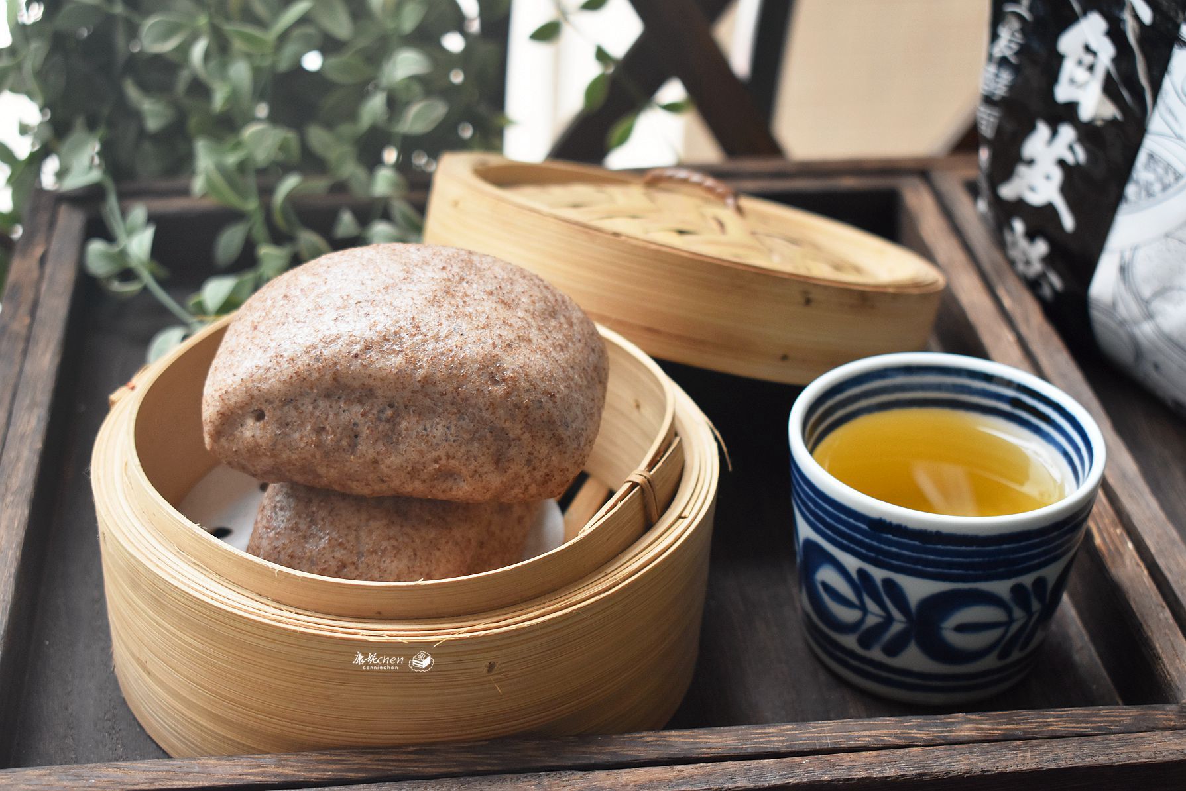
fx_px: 1977
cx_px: 593
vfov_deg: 22.6
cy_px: 396
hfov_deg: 33.4
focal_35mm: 60
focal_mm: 40
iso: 800
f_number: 5
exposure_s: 1/100
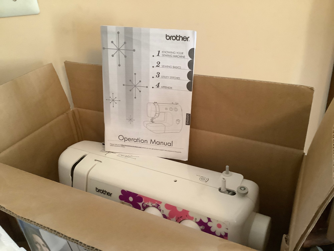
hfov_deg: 58.4
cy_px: 126
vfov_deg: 45.4
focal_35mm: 31
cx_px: 167
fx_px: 299
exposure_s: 1/40
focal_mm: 3.3
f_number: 2.4
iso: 400
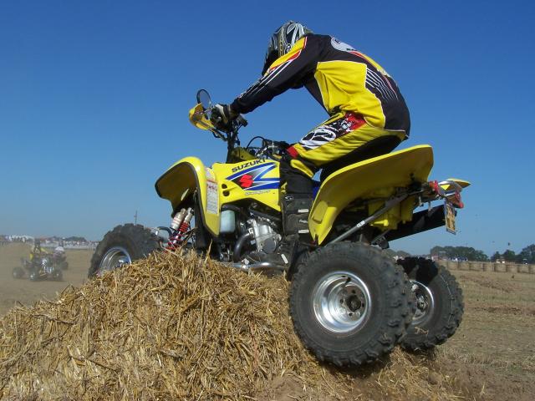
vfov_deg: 37.7
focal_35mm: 38
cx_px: 268
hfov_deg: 49.0
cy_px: 200
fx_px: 587
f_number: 5.6
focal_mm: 6.3
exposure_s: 1/750
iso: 80
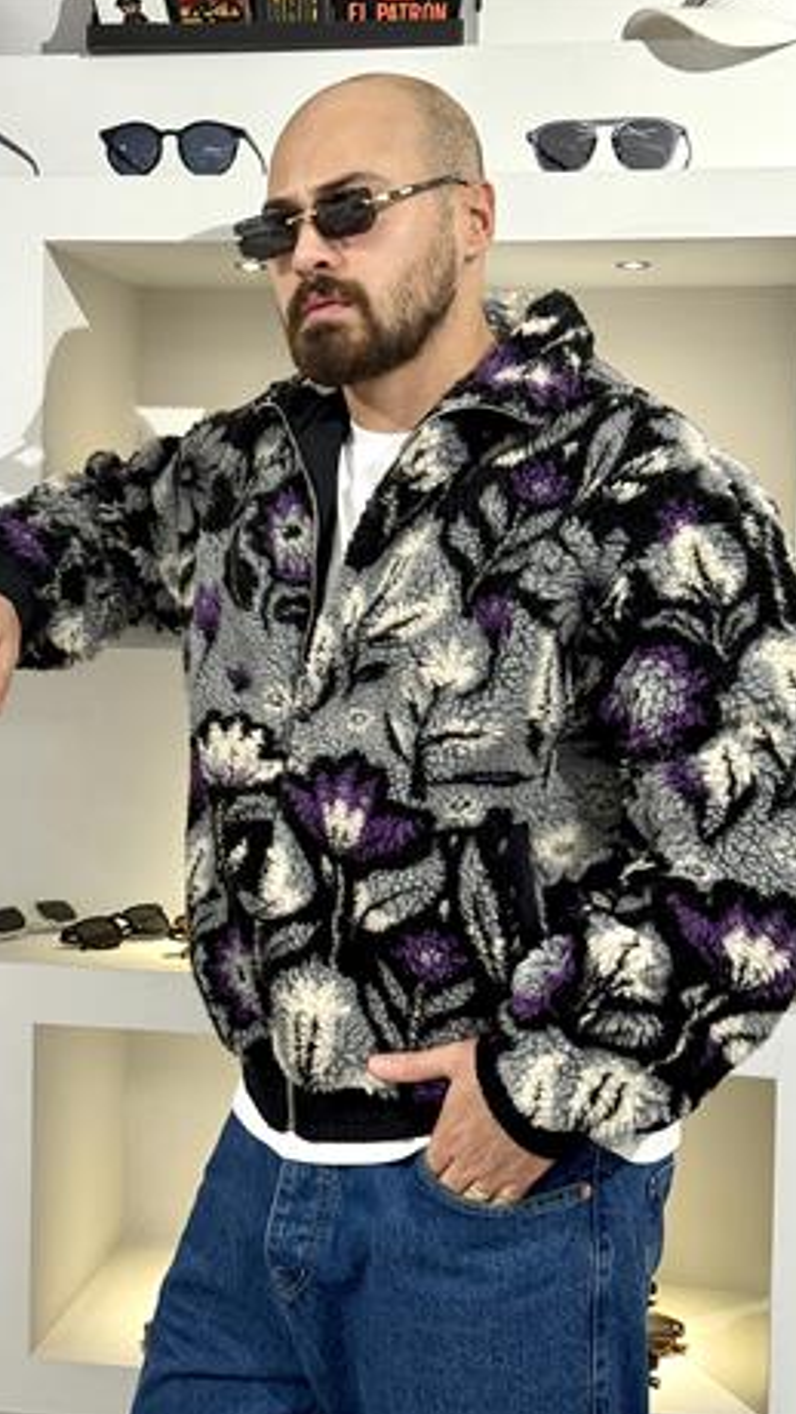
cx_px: 412
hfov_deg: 22.6
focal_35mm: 53
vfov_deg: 39.2
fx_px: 1987
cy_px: 704
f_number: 1.78
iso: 125
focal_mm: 6.76
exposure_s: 1/100
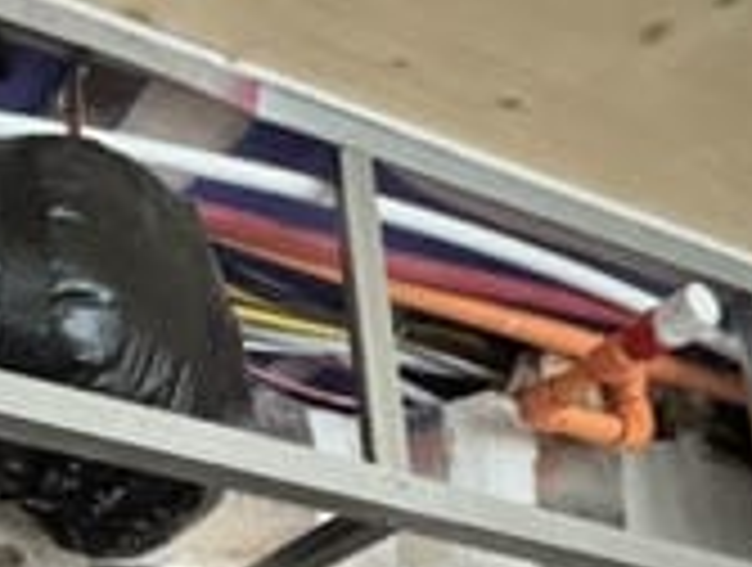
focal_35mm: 60
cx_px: -160
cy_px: 774
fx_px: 1306
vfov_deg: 21.7
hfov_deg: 27.9
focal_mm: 2.22
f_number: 2.2
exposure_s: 1/30
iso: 1250
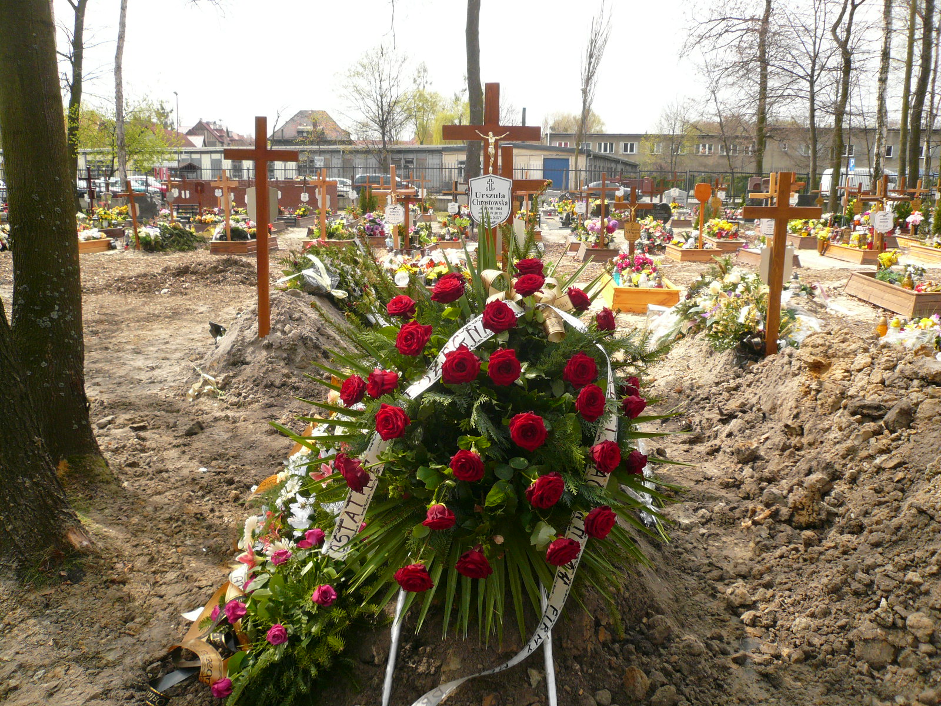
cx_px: 470
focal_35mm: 28
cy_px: 353
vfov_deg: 49.7
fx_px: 761
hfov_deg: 63.4
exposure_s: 1/800
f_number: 2.8
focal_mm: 4.6
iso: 100
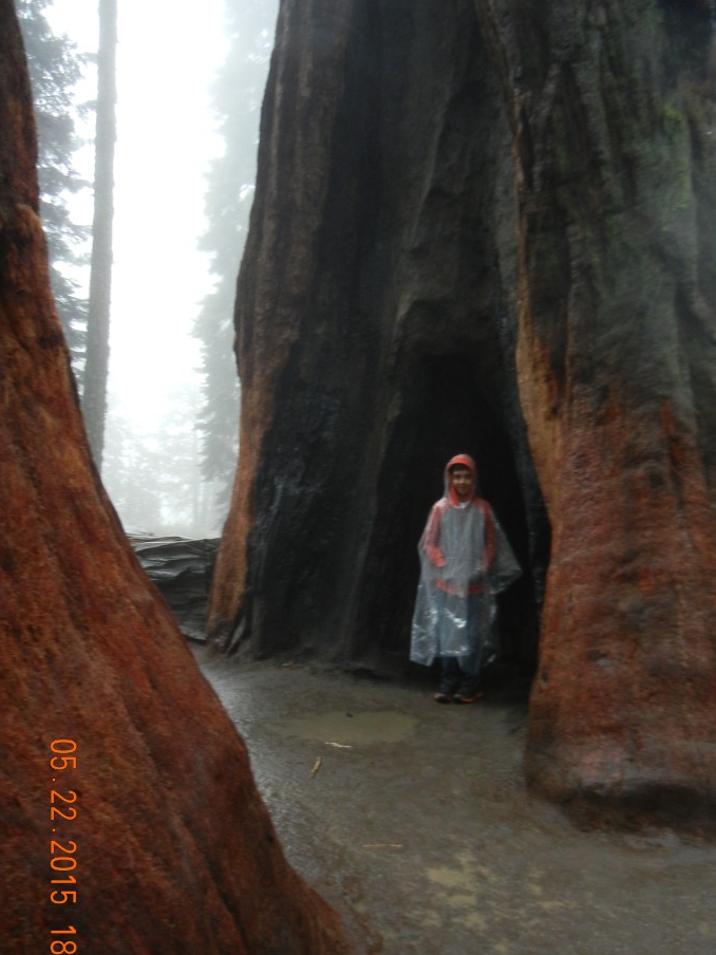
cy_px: 530
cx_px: 384
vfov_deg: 53.8
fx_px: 938
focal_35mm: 34
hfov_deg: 41.8
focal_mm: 5.4
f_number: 3.5
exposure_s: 1/60
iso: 355
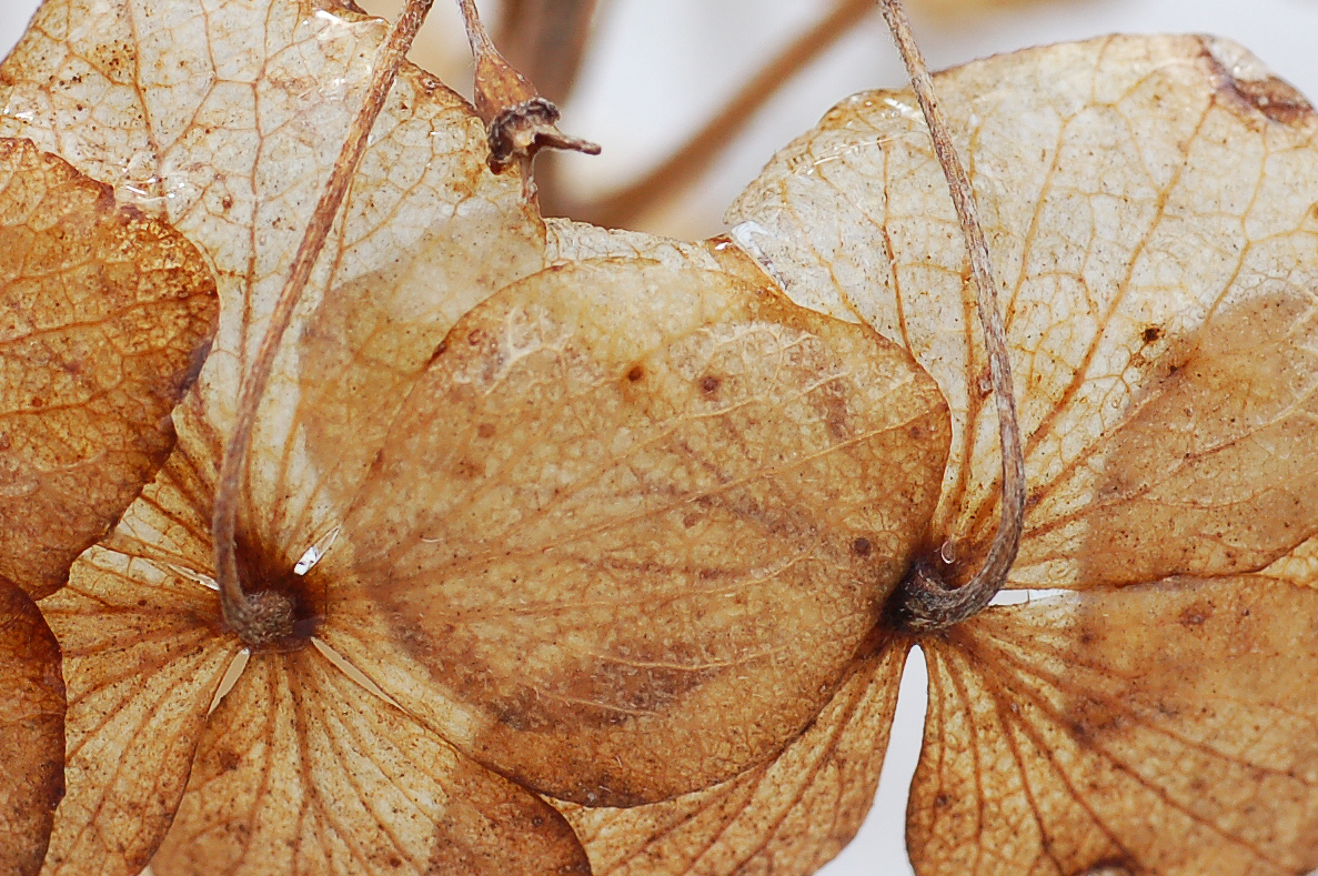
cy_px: 157
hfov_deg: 7.7
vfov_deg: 5.2
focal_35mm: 266
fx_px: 9729
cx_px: 716
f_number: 7.1
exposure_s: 1/200
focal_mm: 70
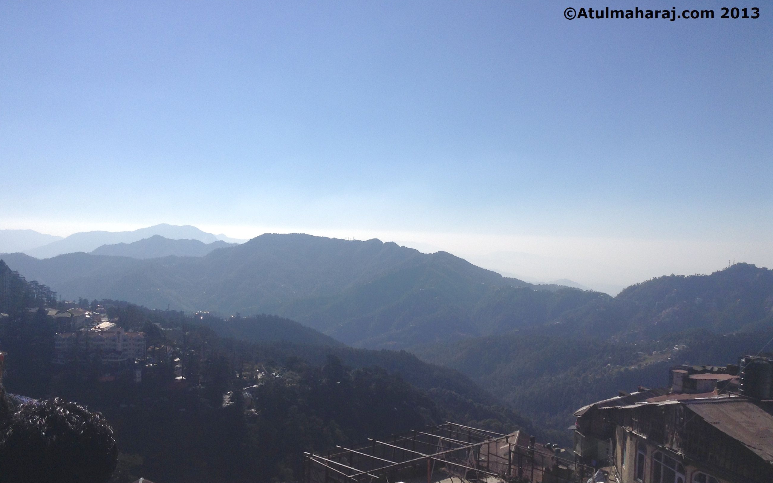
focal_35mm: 35
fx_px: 737
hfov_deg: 55.3
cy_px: 280
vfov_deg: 36.2
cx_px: 386
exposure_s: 1/2899
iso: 32
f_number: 2.4
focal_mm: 3.3
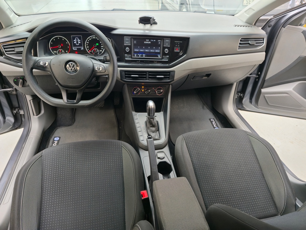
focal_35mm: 23
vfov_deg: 58.9
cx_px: 153
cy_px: 115
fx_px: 203
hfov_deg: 73.9
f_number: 1.7
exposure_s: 1/60
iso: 125
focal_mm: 6.3
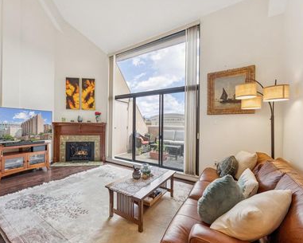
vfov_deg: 80.4
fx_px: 144
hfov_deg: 92.4
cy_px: 124
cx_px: 129
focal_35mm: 16
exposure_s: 1/400
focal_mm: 13
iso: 640
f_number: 7.1
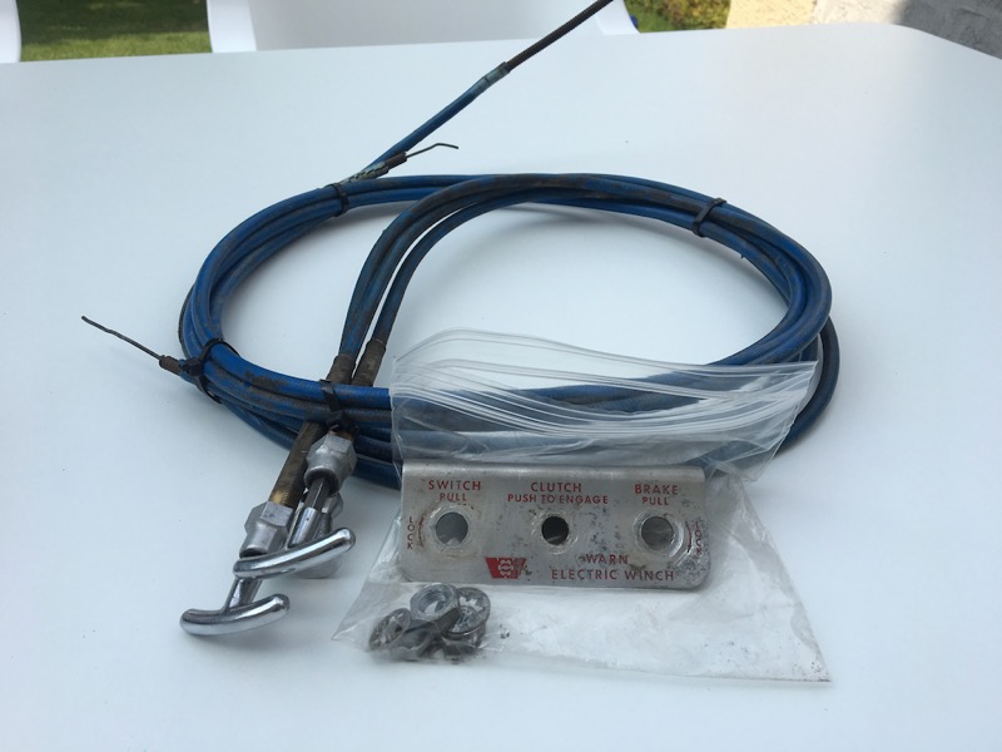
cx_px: 501
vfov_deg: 48.2
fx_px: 839
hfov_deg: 61.7
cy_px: 376
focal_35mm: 29
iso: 25
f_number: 2.2
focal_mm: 4.15
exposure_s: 1/1972
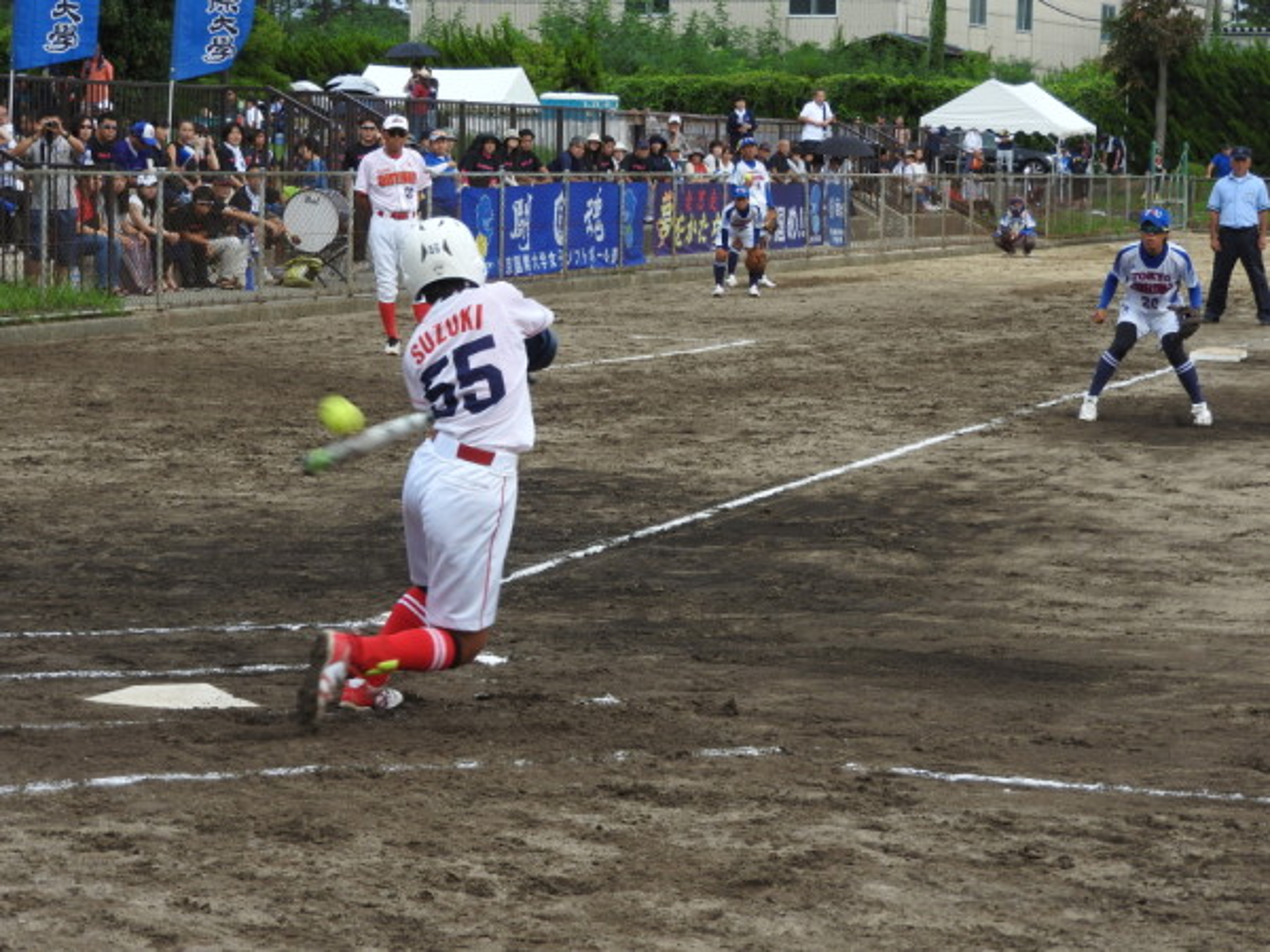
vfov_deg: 15.6
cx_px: 635
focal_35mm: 95
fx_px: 3485
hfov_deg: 20.7
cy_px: 476
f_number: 4.8
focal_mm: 17
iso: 100
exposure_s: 1/320
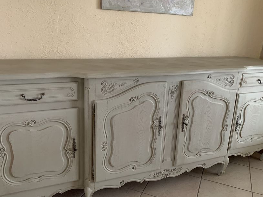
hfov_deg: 56.8
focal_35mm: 32
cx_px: 130
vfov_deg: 44.1
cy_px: 96
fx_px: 243
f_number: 1.8
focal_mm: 4.25
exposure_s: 1/51
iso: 400
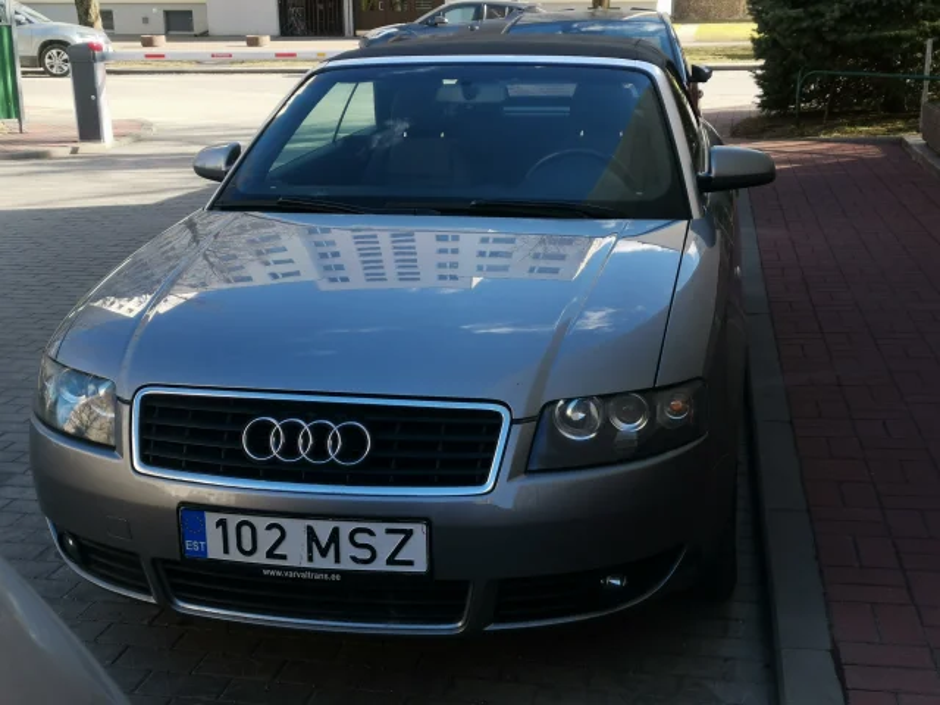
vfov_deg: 32.2
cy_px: 352
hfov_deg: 42.1
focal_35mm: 45
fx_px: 1222
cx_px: 470
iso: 50
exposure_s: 1/413
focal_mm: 5.58
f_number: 1.8
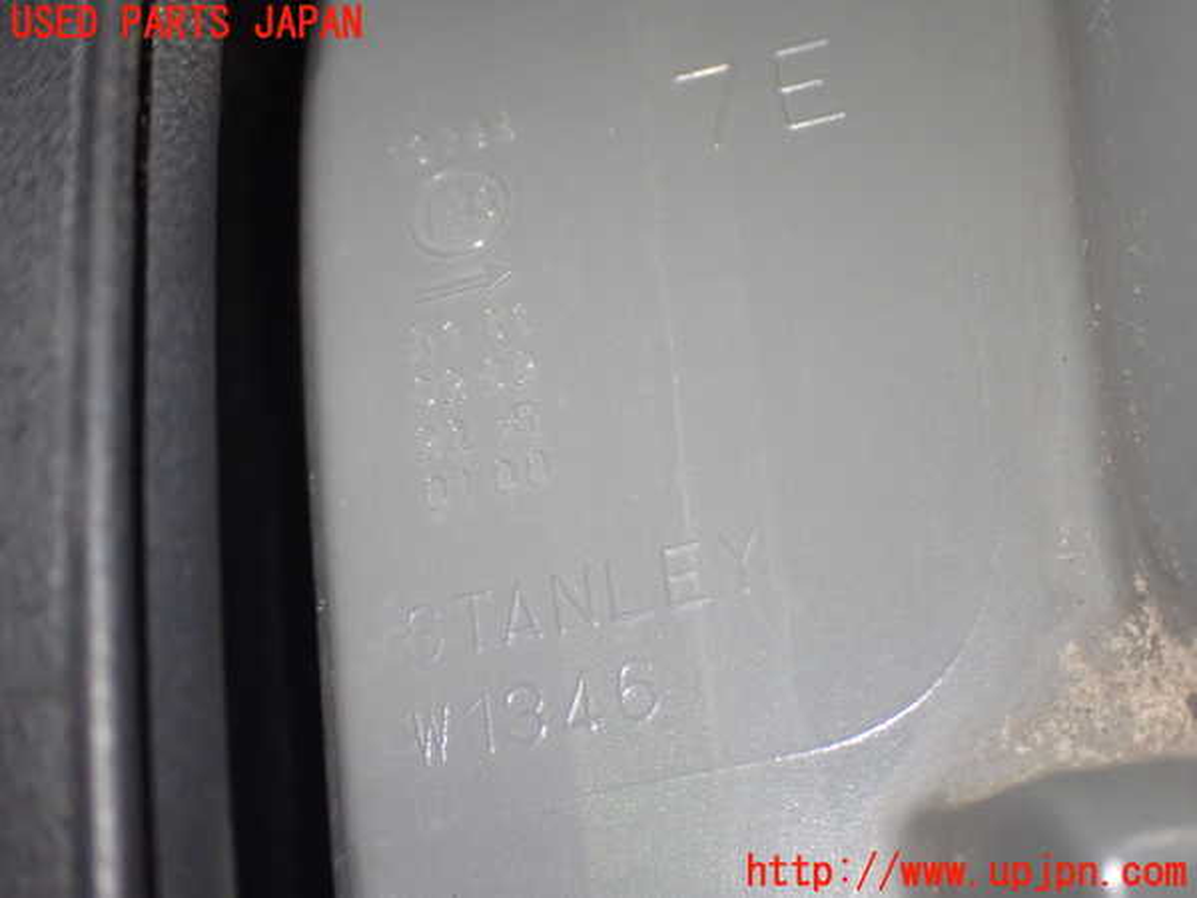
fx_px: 1729
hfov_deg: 38.2
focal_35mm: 50
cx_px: 598
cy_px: 449
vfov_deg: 29.1
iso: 800
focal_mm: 9.01
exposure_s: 1/80
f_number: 3.2
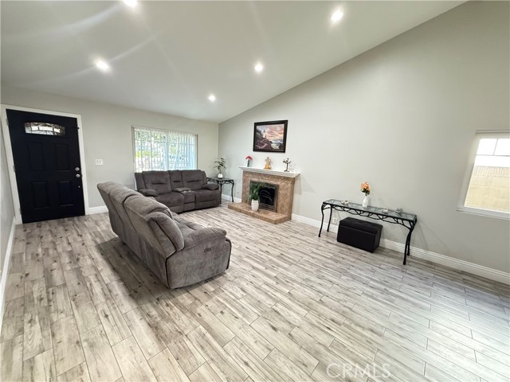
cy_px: 191
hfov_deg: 102.1
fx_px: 206
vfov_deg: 85.7
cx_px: 255
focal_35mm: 14
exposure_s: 1/60
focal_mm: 2.22
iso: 800
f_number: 2.2
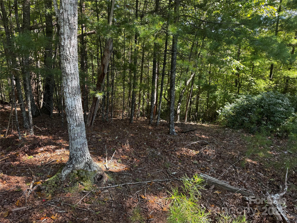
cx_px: 148
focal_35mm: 24
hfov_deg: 71.6
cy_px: 112
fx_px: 206
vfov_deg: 56.8
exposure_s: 1/121
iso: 64
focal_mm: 6.76
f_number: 1.78
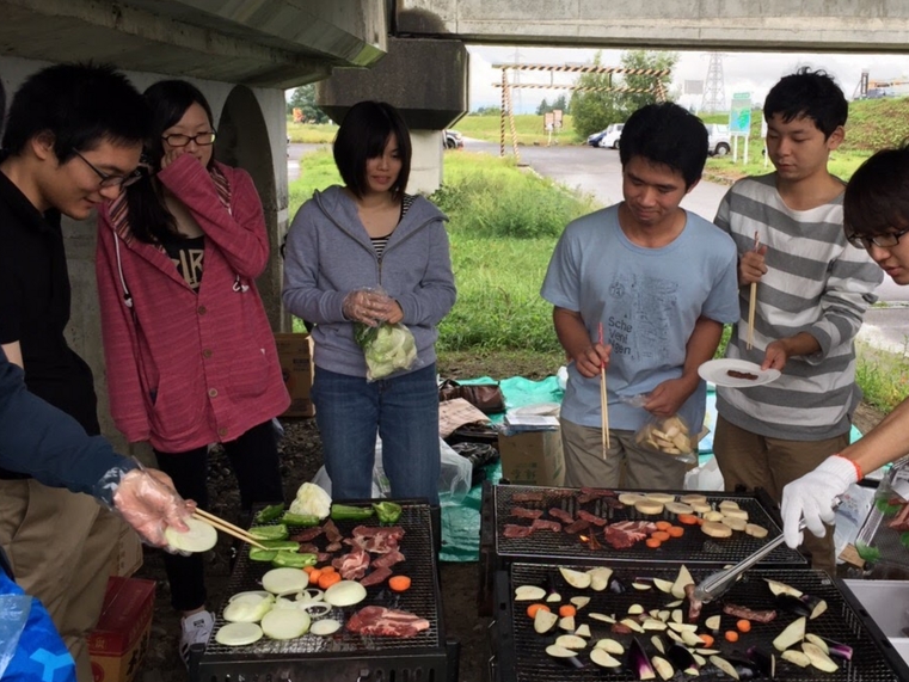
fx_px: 1024
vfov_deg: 36.8
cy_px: 308
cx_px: 543
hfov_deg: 47.6
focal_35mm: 39
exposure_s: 1/189
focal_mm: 4.15
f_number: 2.2
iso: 32
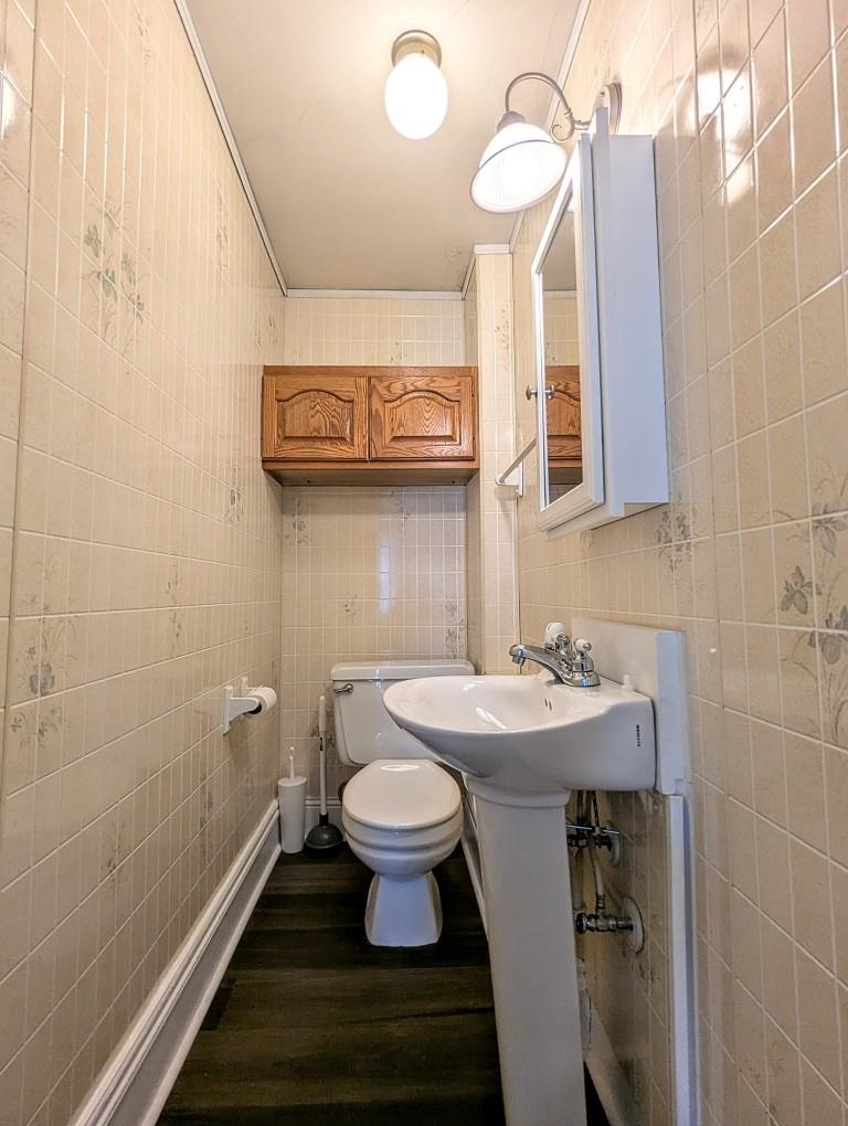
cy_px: 563
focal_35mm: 16
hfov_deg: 78.2
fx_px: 521
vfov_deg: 94.4
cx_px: 424
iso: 62
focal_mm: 2.35
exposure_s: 1/60
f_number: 2.2
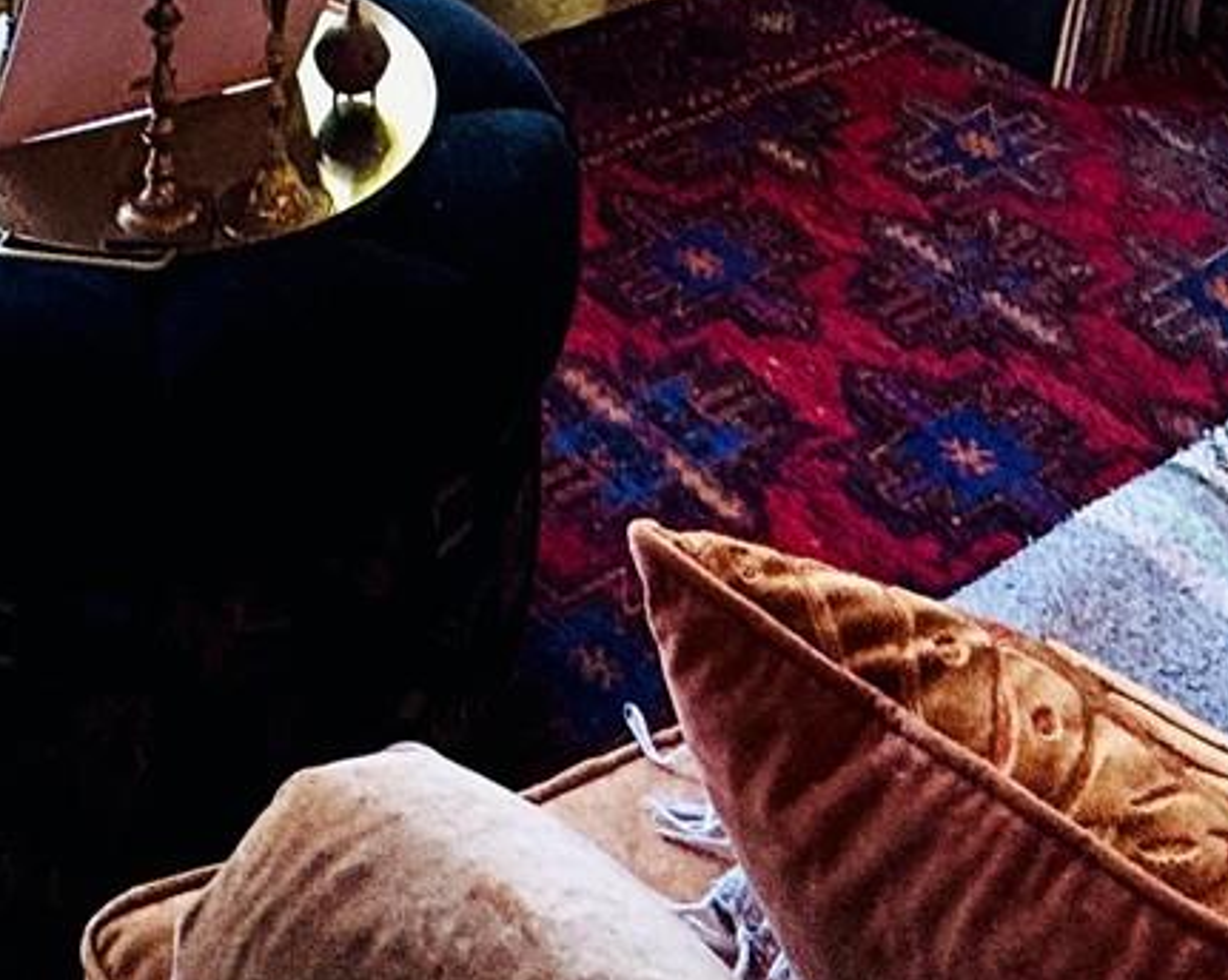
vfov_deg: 16.8
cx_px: 359
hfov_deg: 28.9
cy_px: -1037
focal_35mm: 65
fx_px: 2360
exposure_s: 1/120
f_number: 2.2
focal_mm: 2.22
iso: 80
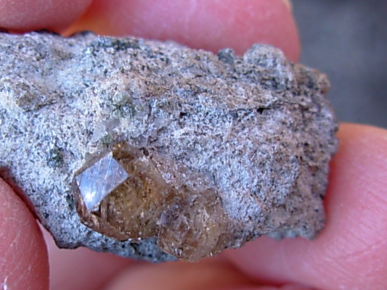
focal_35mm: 73
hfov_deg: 26.7
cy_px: 158
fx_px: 816
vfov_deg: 20.2
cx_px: 182
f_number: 2.9
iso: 50
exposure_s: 1/32.9
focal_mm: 6.3
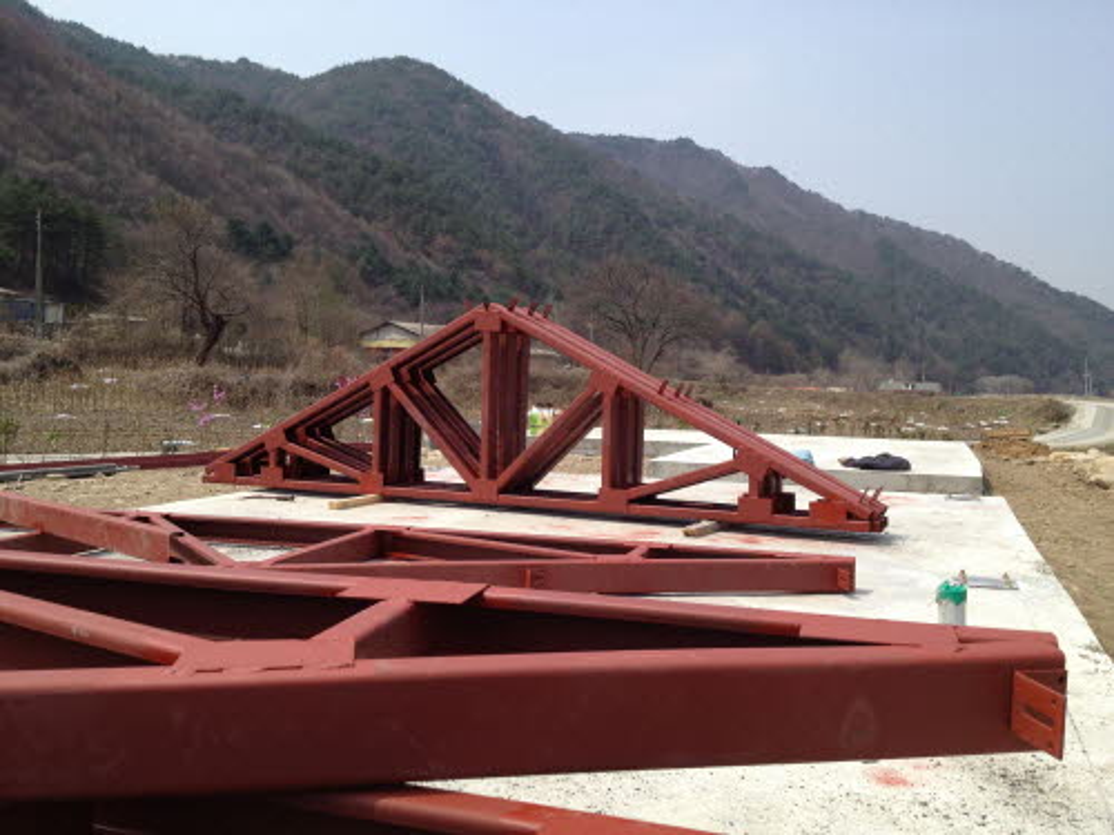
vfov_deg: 40.7
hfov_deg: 52.6
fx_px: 1126
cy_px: 418
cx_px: 557
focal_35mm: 35
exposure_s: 1/1727
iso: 64
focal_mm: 4.28
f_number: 2.4
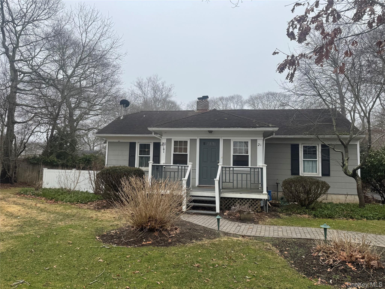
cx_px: 192
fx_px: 267
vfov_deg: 56.8
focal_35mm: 24
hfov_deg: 71.6
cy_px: 144
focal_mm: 6.76
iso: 80
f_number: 1.78
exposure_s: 1/995
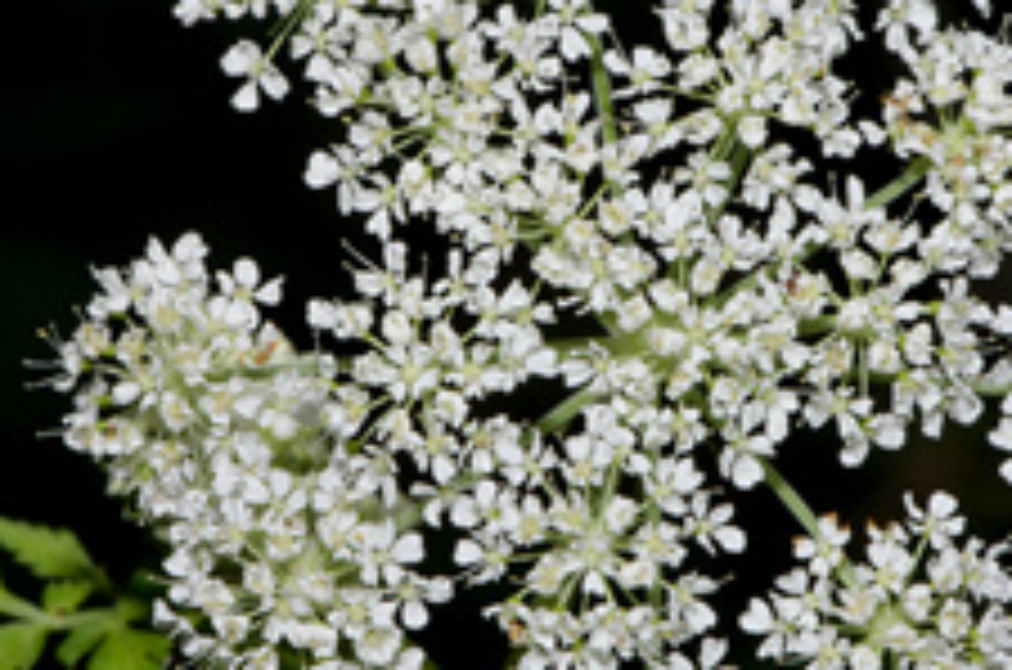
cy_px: 261
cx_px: 553
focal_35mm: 187
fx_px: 5246
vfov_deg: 7.3
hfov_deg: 11.0
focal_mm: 105
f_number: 25
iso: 250
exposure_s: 1/250
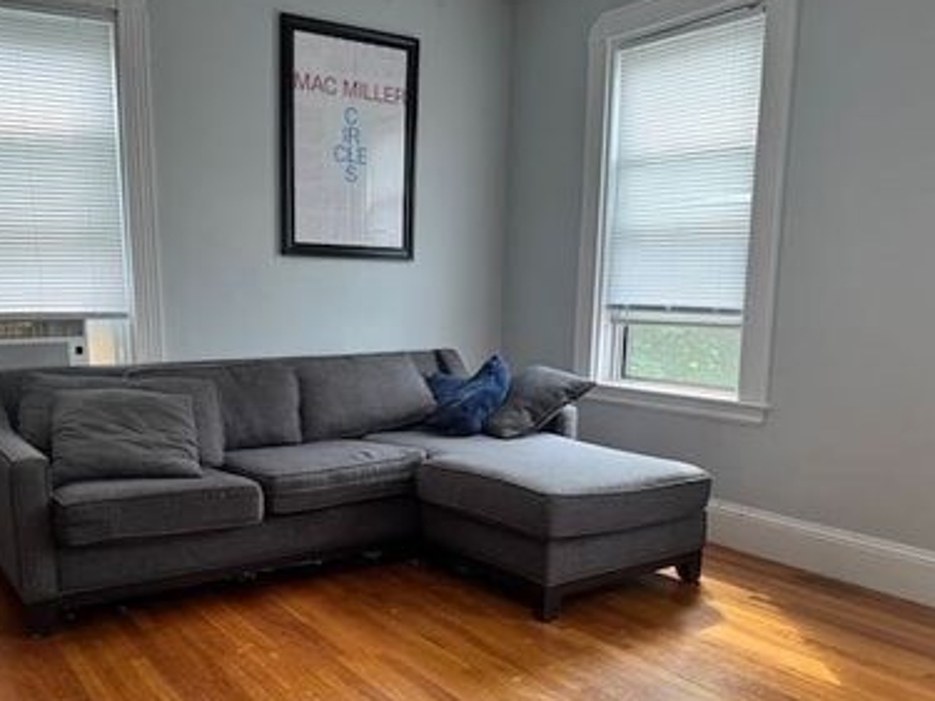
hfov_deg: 56.3
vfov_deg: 43.8
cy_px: 435
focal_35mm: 32
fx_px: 864
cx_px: 367
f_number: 1.78
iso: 100
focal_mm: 6.76
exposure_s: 1/120
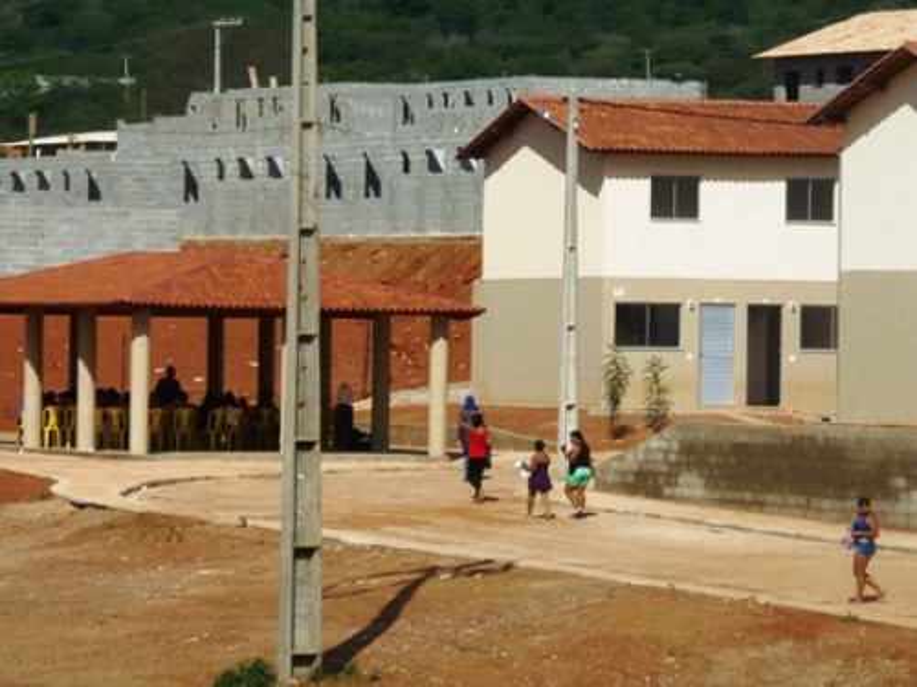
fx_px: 6411
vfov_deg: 6.1
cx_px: 458
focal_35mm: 242
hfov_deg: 8.2
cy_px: 344
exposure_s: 1/800
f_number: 5.1
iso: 64
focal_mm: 44.9
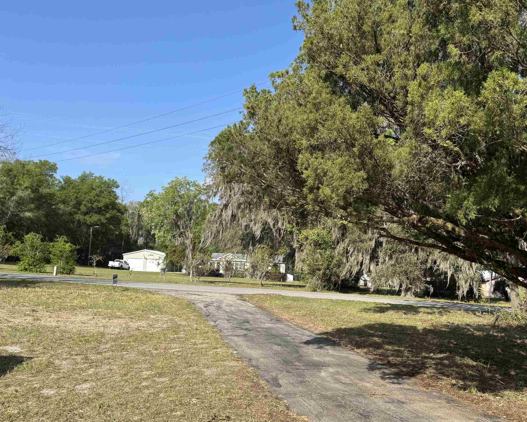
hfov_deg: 52.5
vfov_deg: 43.3
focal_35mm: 34
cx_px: 318
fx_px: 530
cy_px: 212
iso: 80
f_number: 1.78
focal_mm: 6.76
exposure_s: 1/2959
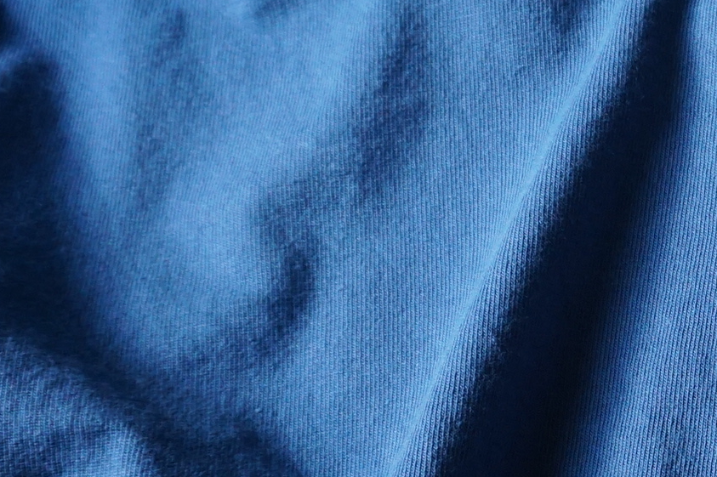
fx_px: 2130
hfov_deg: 16.9
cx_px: 1154
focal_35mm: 107
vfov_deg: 12.7
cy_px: 376
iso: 640
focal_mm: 20
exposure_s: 1/50
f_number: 5
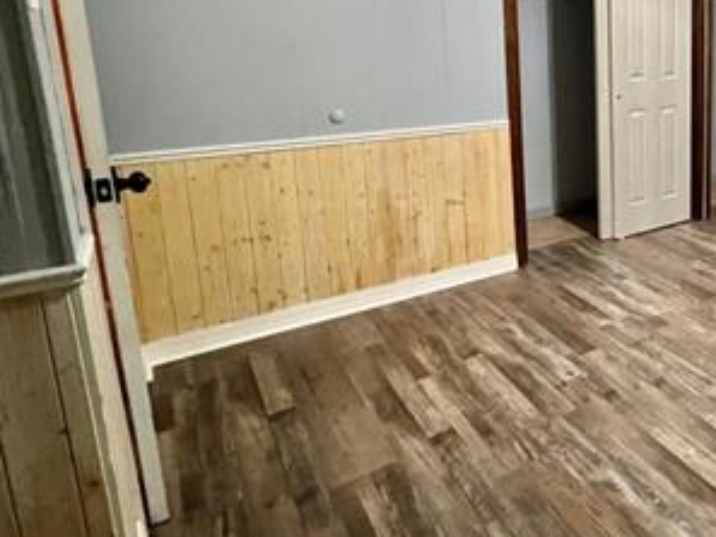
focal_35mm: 28
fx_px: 579
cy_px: 142
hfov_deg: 50.7
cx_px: 721
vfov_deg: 48.1
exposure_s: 1/40
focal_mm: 1.57
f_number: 1.8
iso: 640
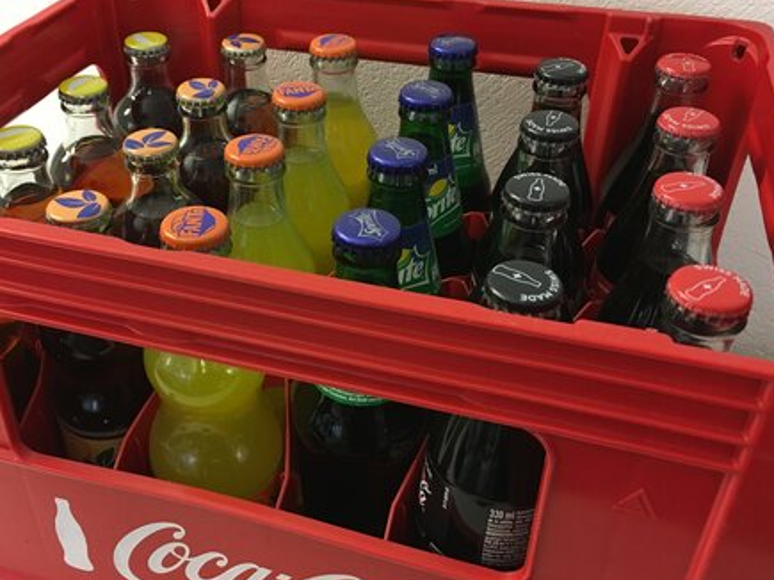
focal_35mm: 37
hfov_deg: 49.9
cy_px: 253
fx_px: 827
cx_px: 323
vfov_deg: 38.6
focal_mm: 4.15
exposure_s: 1/33
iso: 160
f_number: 2.2
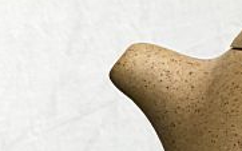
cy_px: 222
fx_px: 1978
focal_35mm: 300
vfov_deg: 4.4
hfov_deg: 6.9
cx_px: 372
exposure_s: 1/50
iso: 64
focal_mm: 6.6
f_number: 2.8
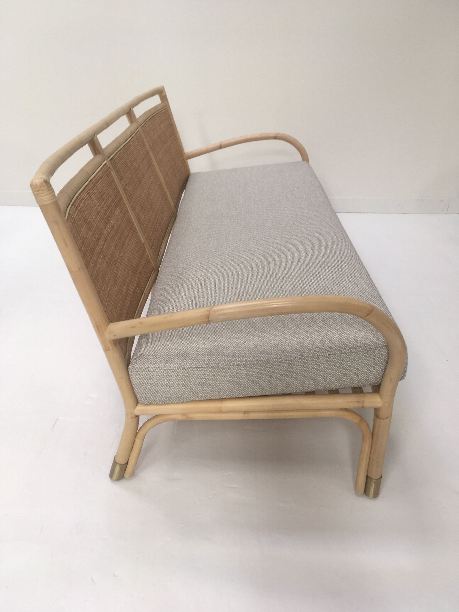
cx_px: 230
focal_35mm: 29
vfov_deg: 61.7
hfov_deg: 48.2
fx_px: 513
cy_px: 306
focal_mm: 4.15
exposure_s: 1/50
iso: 32
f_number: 2.2
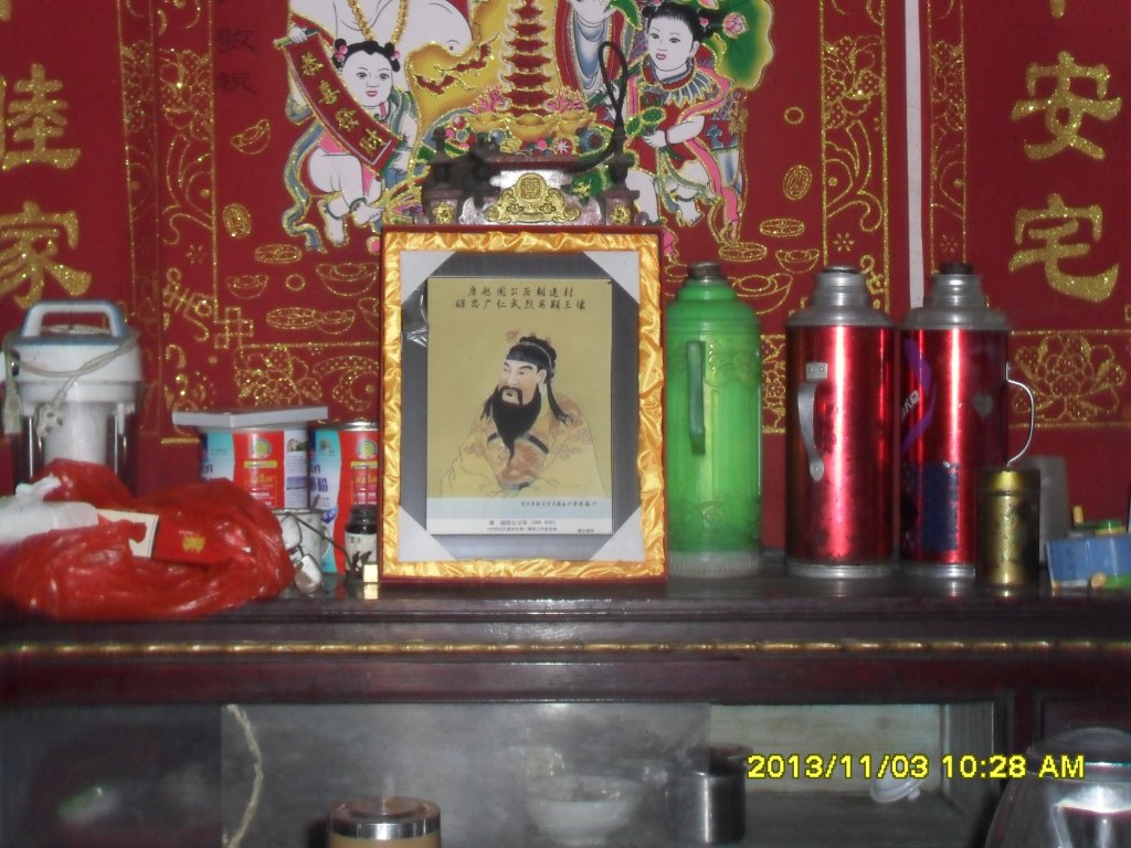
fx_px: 2156
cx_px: 566
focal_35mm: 66
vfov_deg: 22.3
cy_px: 424
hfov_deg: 29.4
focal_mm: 11.7
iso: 320
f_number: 4.6
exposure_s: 1/60
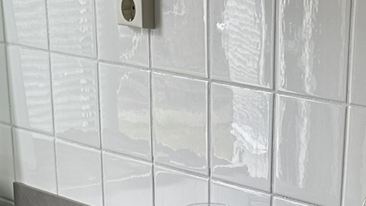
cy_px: 547
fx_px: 1145
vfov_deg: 9.0
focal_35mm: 118
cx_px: 257
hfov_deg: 18.1
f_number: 1.5
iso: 40
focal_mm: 5.7
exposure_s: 1/121
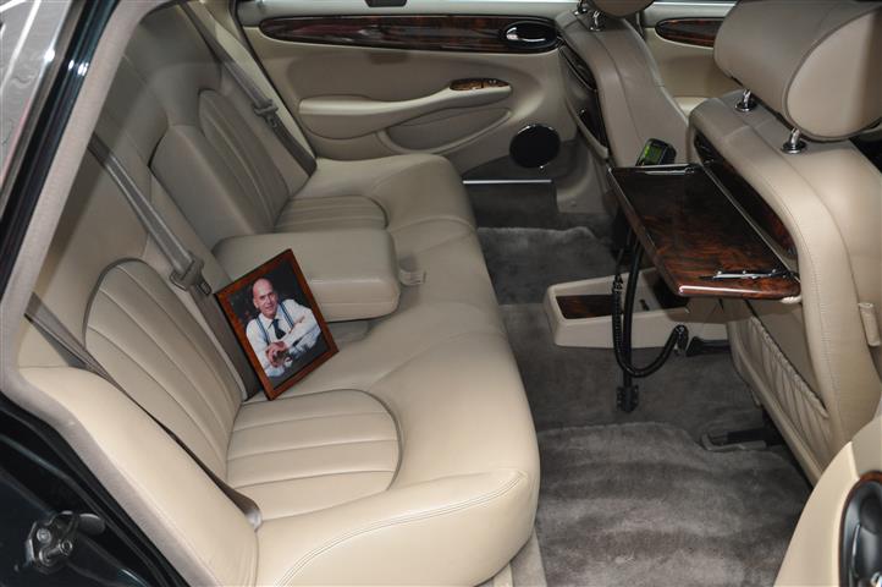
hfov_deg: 57.3
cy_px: 294
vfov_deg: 39.9
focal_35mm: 33
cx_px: 441
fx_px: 808
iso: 800
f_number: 3.8
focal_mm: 22
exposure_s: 1/60
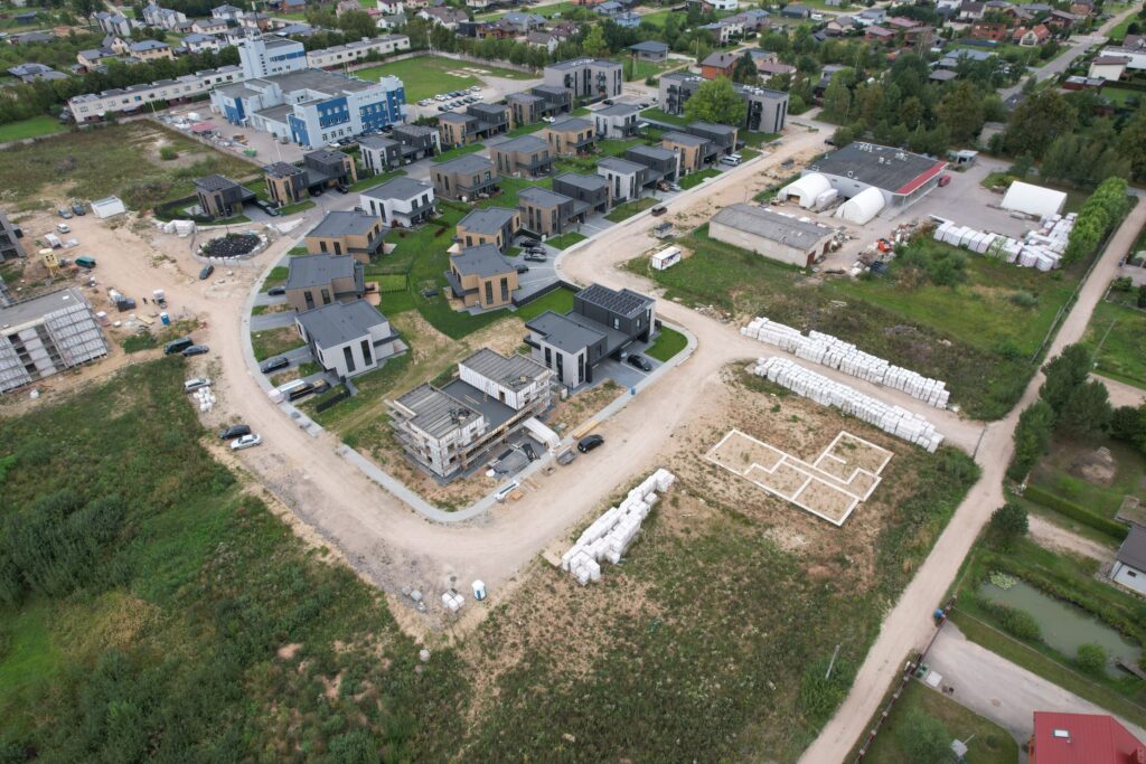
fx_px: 700
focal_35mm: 22
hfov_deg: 78.6
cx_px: 573
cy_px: 382
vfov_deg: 57.2
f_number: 2.8
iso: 100
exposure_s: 1/350
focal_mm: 8.38
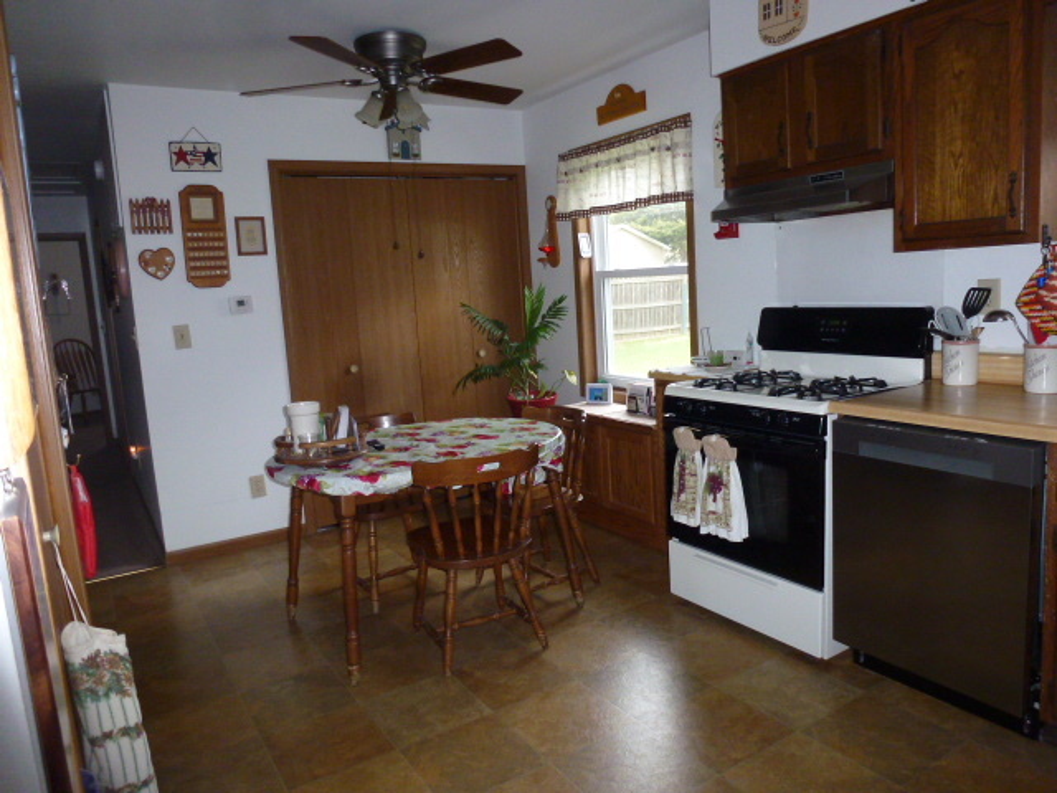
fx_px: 733
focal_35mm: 24
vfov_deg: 56.8
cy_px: 396
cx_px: 528
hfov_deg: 71.6
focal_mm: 4.3
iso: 320
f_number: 3.3
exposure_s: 1/60
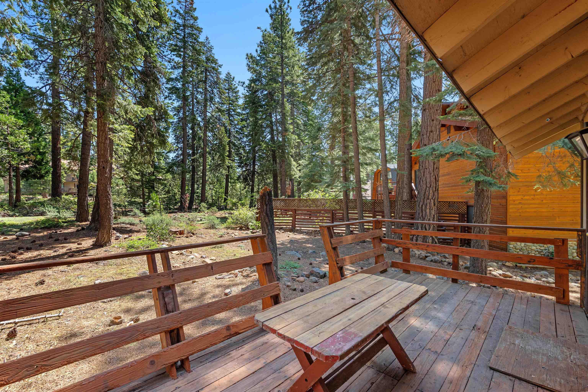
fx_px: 261
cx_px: 294
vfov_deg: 73.7
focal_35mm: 16
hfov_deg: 96.7
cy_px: 196
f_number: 8
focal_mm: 16
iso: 500
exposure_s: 1/50
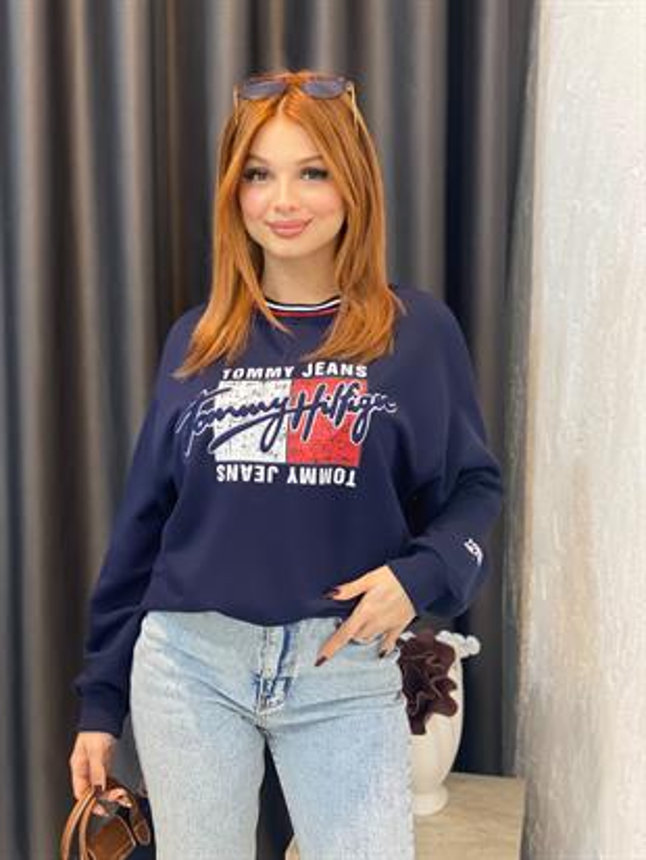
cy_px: 430
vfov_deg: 36.8
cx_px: 323
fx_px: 1293
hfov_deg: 28.0
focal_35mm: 52
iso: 200
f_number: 2
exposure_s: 1/100
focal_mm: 6
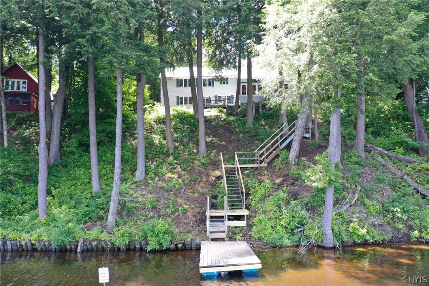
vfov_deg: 46.4
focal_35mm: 28
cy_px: 143
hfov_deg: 65.5
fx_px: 334
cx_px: 214
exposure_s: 1/60
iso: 100
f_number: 3.5
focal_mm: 10.26
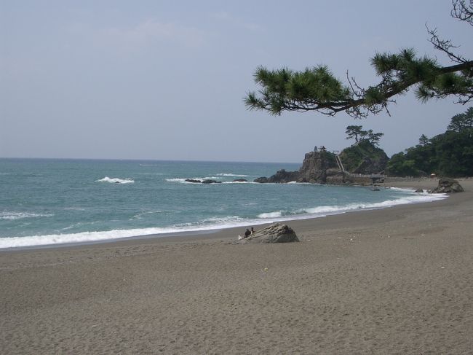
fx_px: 669
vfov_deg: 29.7
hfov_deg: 38.9
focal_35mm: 49
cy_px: 178
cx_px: 236
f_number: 5
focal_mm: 8.2
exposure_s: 1/640
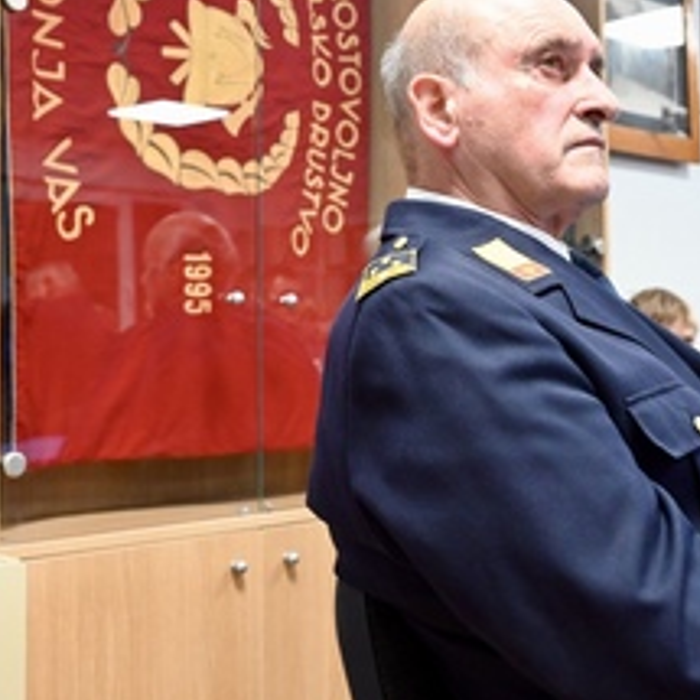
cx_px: 462
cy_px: 296
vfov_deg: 29.6
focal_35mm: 58
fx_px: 1324
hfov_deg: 29.4
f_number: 4.8
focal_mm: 32.5
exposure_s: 1/100
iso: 3200
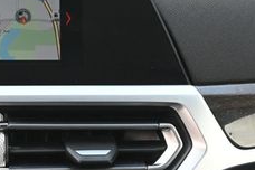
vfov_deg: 7.4
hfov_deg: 10.9
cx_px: -64
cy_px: 121
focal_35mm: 185
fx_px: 1310
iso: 900
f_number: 6
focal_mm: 44
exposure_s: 1/125
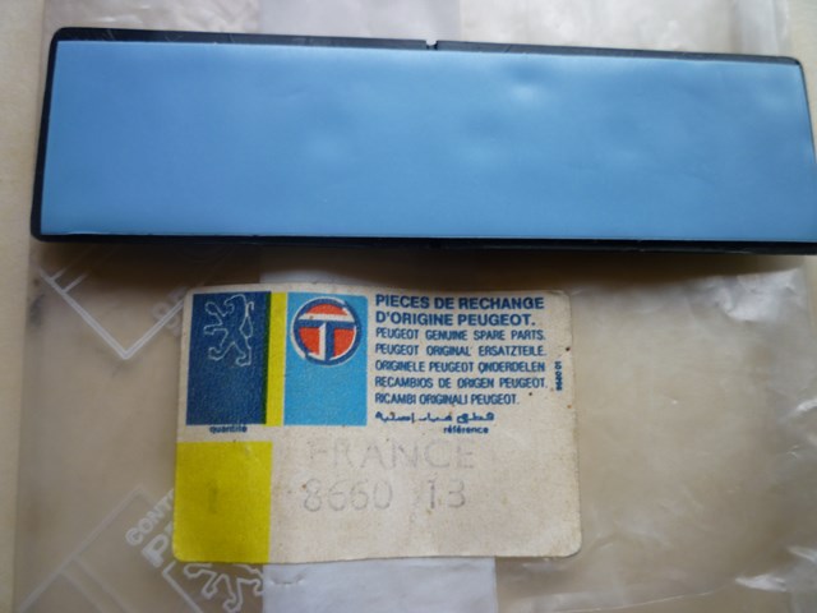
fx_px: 684
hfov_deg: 61.7
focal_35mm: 29
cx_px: 408
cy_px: 306
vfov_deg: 48.2
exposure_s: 1/30
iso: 80
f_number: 3.3
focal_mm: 5.2
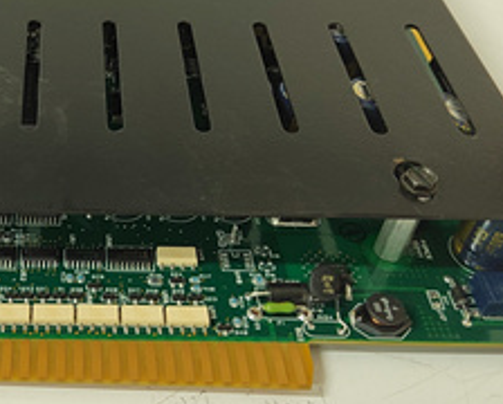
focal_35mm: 50
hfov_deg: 34.9
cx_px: 38
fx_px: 746
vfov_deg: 30.3
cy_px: 172
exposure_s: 1/50
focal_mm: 5.52
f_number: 1.9
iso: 1575
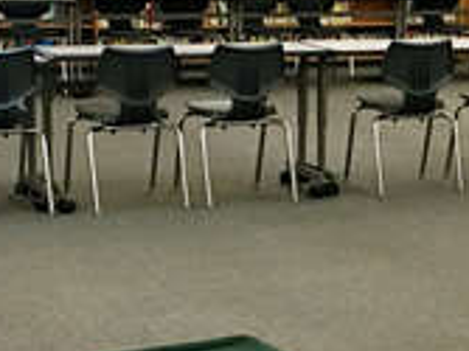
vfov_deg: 12.7
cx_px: 383
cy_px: 230
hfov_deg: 16.8
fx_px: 1571
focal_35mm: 116
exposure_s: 1/15
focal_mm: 4.15
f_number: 2.2
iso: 100
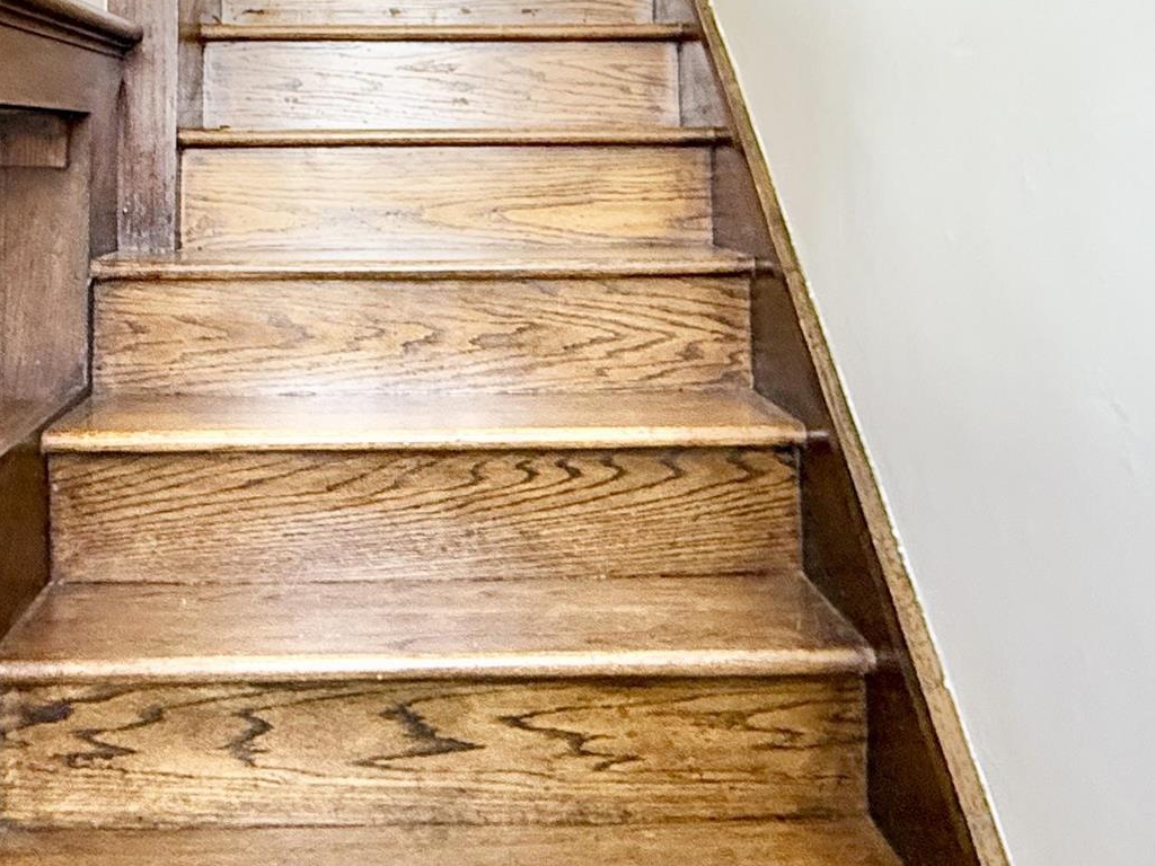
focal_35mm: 42
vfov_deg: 33.2
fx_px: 1401
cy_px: 153
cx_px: 431
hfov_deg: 44.4
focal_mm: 2.22
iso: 250
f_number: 2.2
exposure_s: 1/120
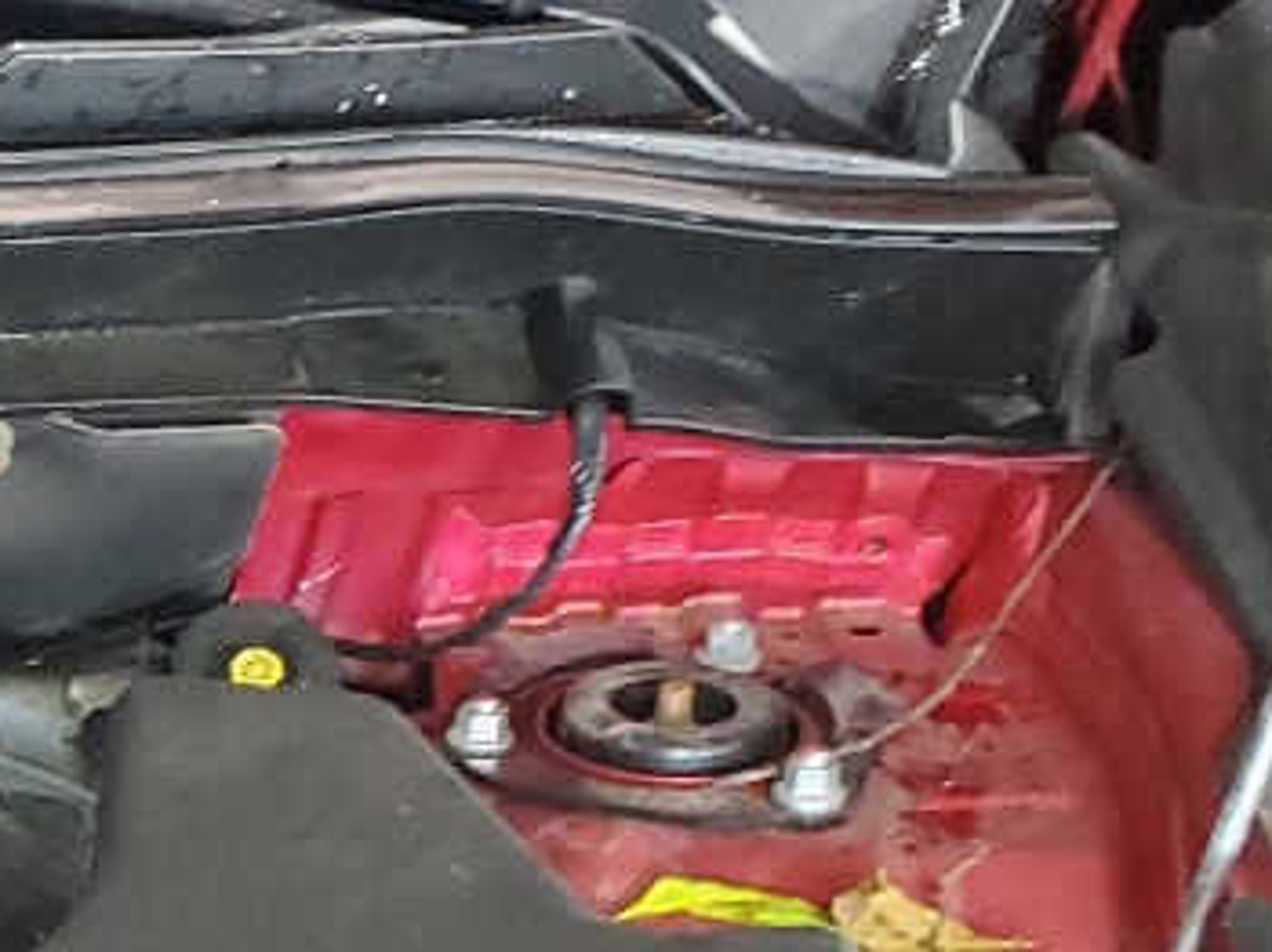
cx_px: -1061
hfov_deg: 14.4
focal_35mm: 119
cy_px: 1566
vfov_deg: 11.7
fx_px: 4370
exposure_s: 1/24
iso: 315
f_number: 1.5
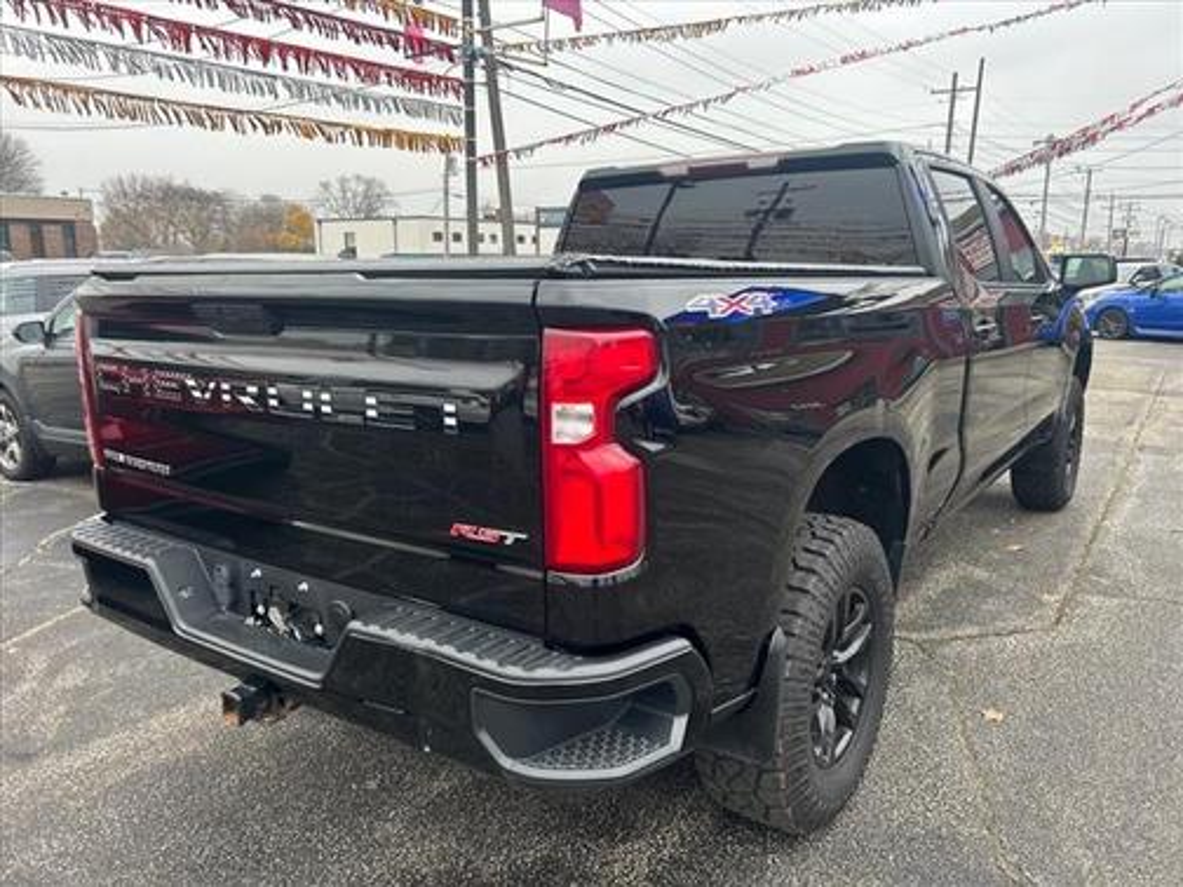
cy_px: 444
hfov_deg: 67.3
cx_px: 592
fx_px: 889
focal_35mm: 26
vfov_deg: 53.1
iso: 40
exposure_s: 1/127
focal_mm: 5.7
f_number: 1.5
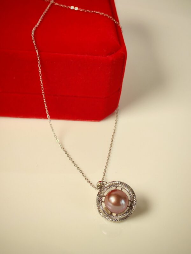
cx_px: 96
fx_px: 500
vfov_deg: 28.6
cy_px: 127
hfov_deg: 21.6
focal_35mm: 68
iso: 50
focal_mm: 5.52
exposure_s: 1/100
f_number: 1.95
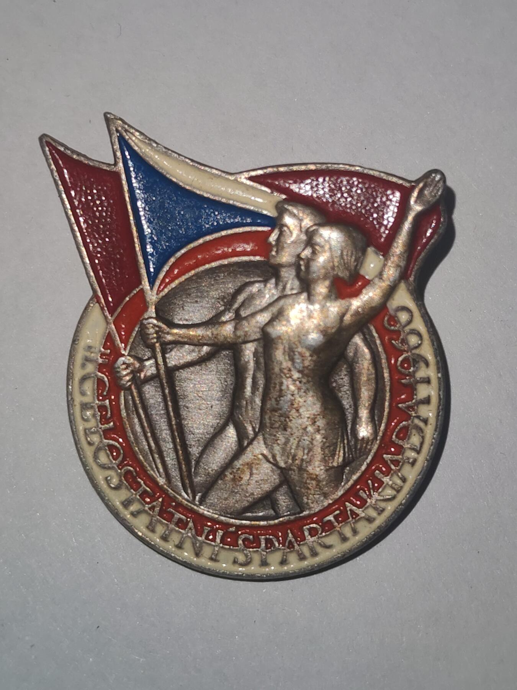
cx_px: 258
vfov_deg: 28.6
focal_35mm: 68
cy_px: 345
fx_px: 1354
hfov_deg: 21.6
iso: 64
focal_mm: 5.52
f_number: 1.95
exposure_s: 1/100
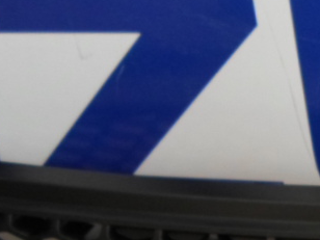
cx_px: 518
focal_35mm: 83
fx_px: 767
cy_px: 167
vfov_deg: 17.7
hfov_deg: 19.5
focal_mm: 4.5
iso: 80
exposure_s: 1/30
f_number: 2.5
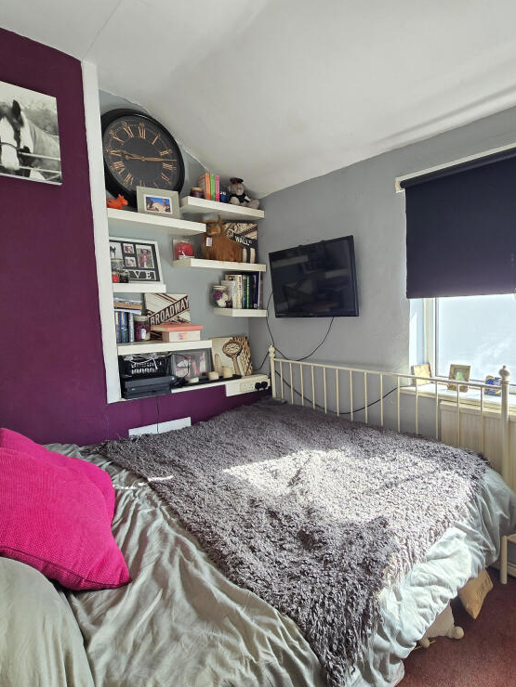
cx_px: 303
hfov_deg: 71.0
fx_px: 358
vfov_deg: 87.7
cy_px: 355
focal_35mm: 18
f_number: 2.2
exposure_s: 1/50
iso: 64
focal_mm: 2.2
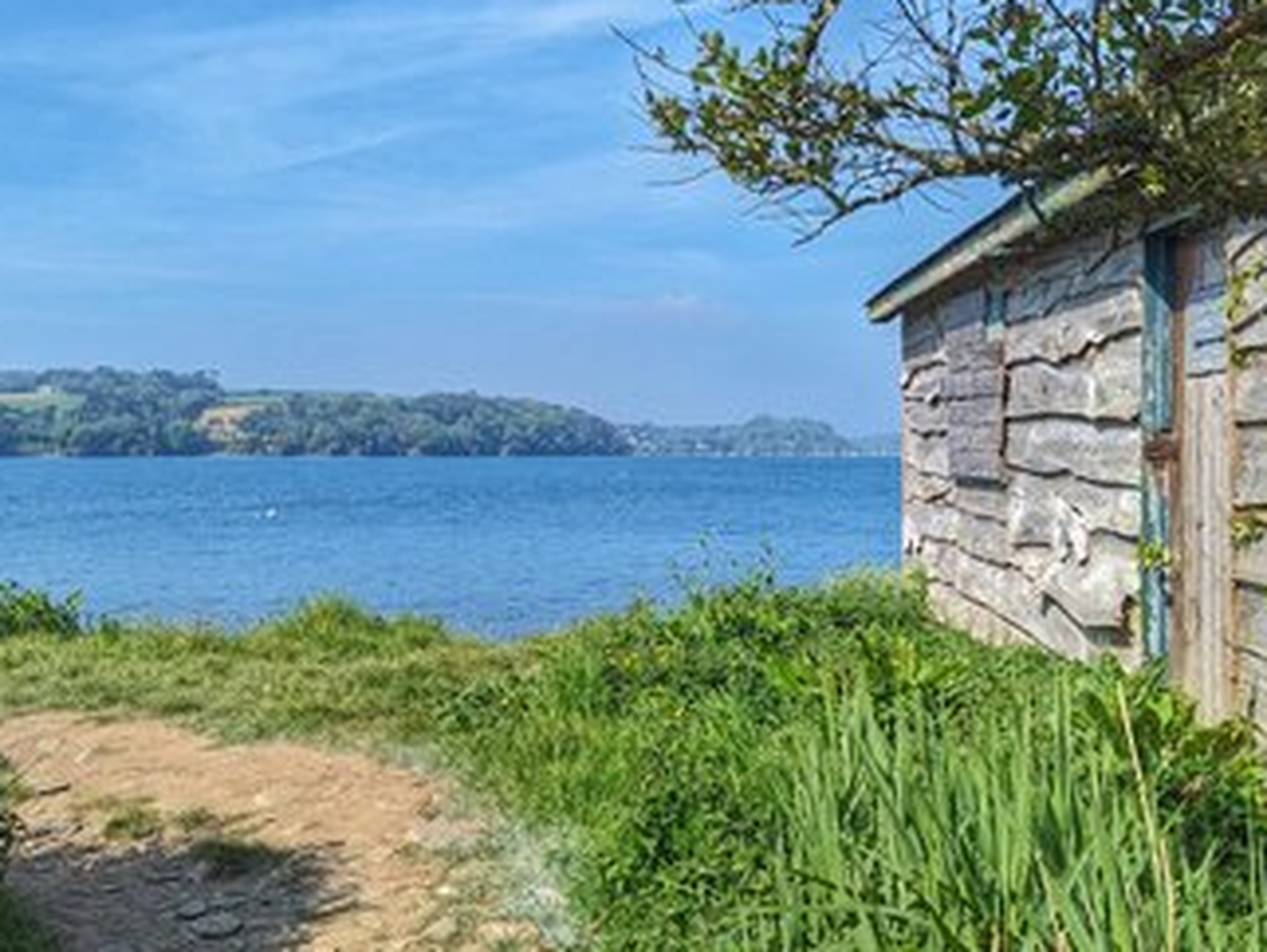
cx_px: 586
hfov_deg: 46.7
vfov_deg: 36.0
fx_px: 1465
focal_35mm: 40
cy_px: 494
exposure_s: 1/1258
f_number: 1.85
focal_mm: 6.81
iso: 46
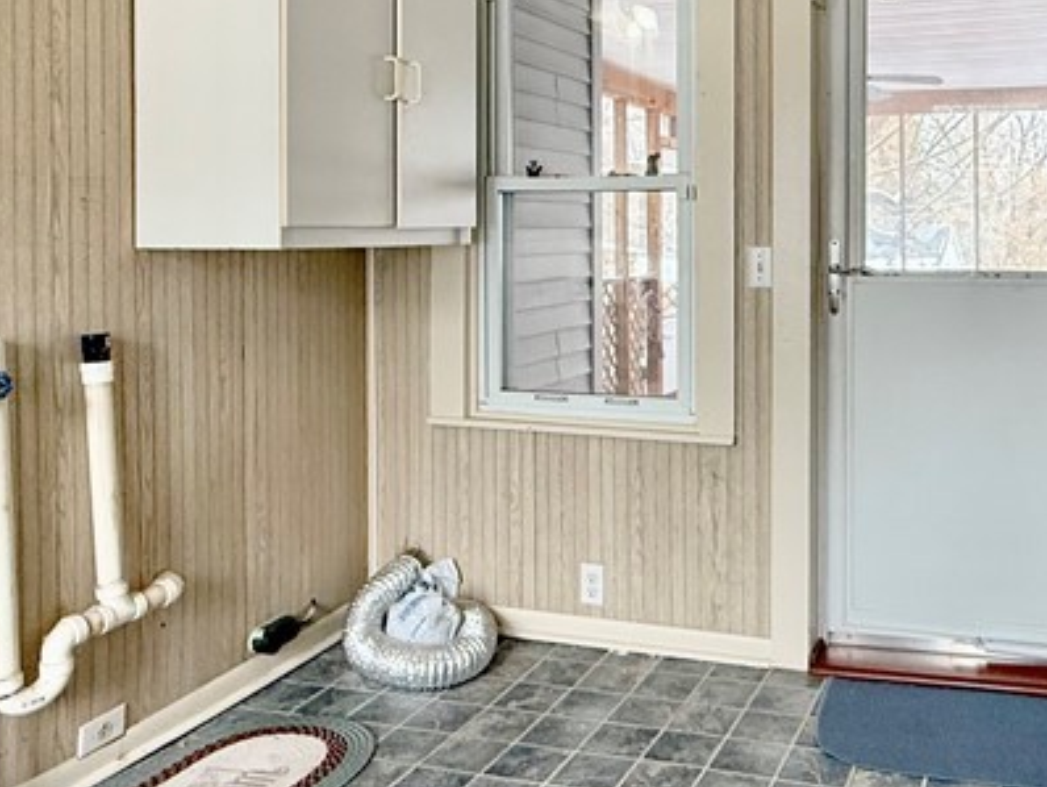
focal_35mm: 36
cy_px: 240
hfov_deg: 49.9
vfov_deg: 39.1
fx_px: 1090
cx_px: 742
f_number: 2.2
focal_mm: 2.22
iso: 200
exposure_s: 1/99
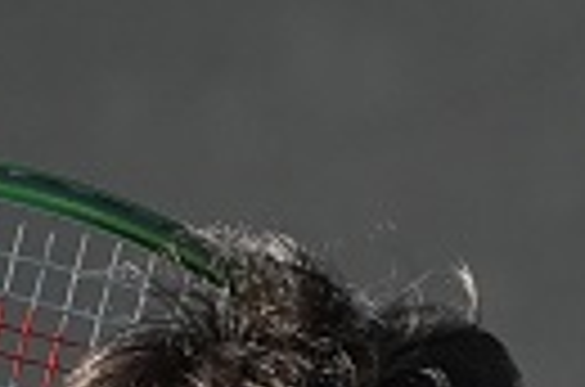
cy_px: 1444
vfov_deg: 0.7
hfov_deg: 1.1
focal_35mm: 1851
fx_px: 30005
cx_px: 526
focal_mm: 240
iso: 250
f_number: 4
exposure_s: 1/2000
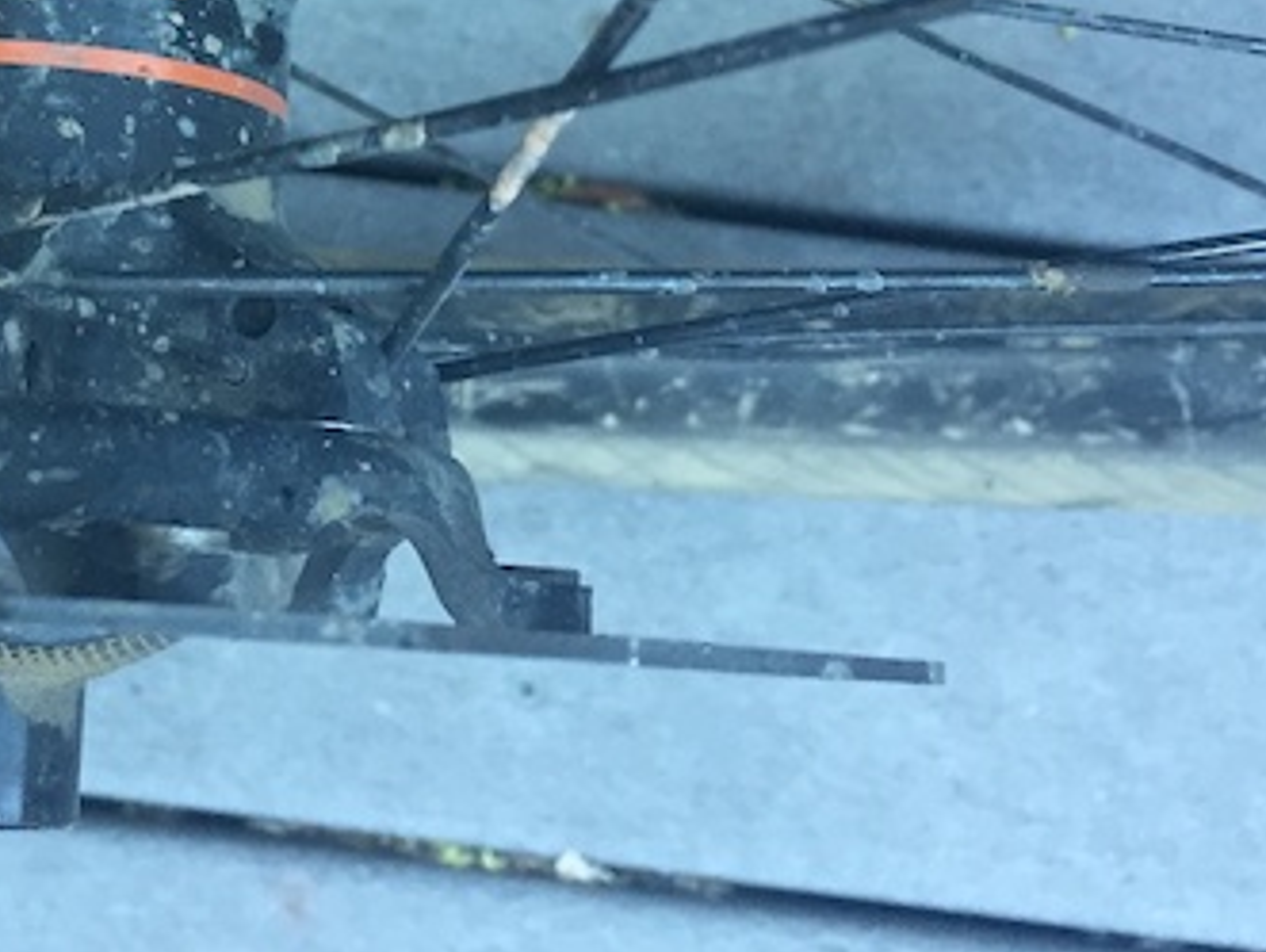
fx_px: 2563
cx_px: 73
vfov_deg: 20.1
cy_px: -96
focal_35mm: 70
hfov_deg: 26.6
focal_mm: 4.15
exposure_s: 1/30
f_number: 2.2
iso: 40
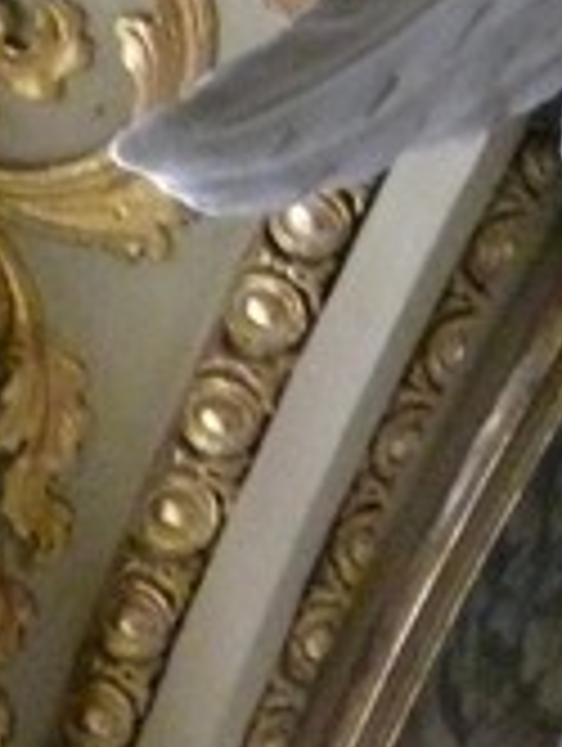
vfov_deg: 1.0
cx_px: 980
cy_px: 256
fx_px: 40851
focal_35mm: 1892
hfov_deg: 0.8
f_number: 3.7
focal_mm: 88.8
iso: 800
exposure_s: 1/20
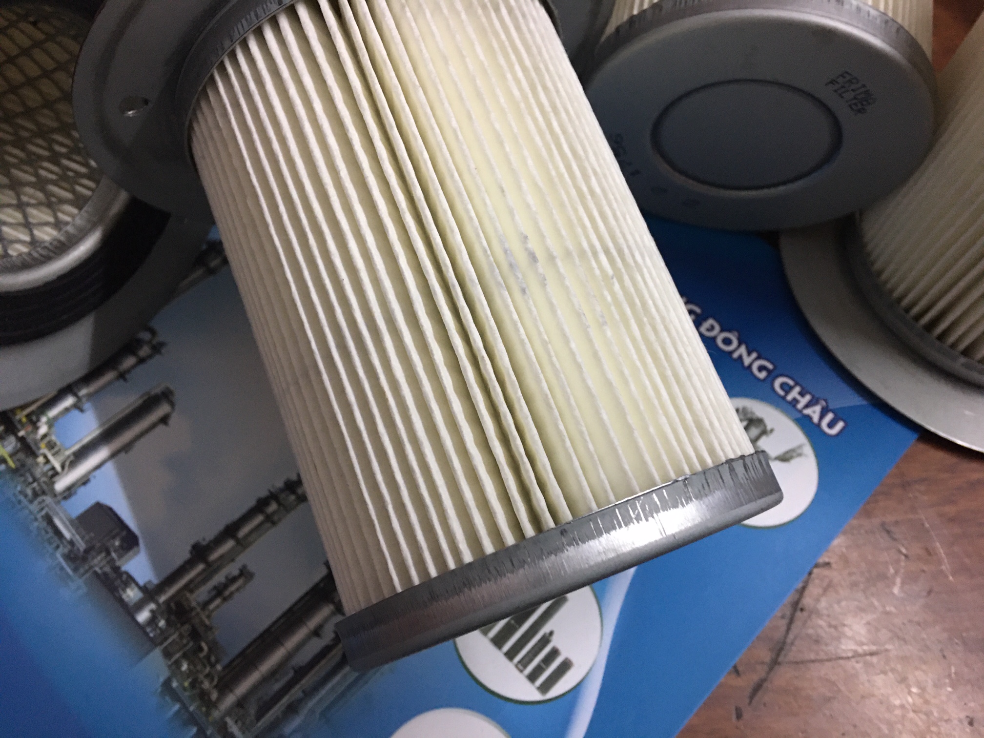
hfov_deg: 61.7
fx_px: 824
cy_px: 369
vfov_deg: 48.2
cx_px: 492
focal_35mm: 29
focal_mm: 4.15
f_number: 2.2
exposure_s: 1/10
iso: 80
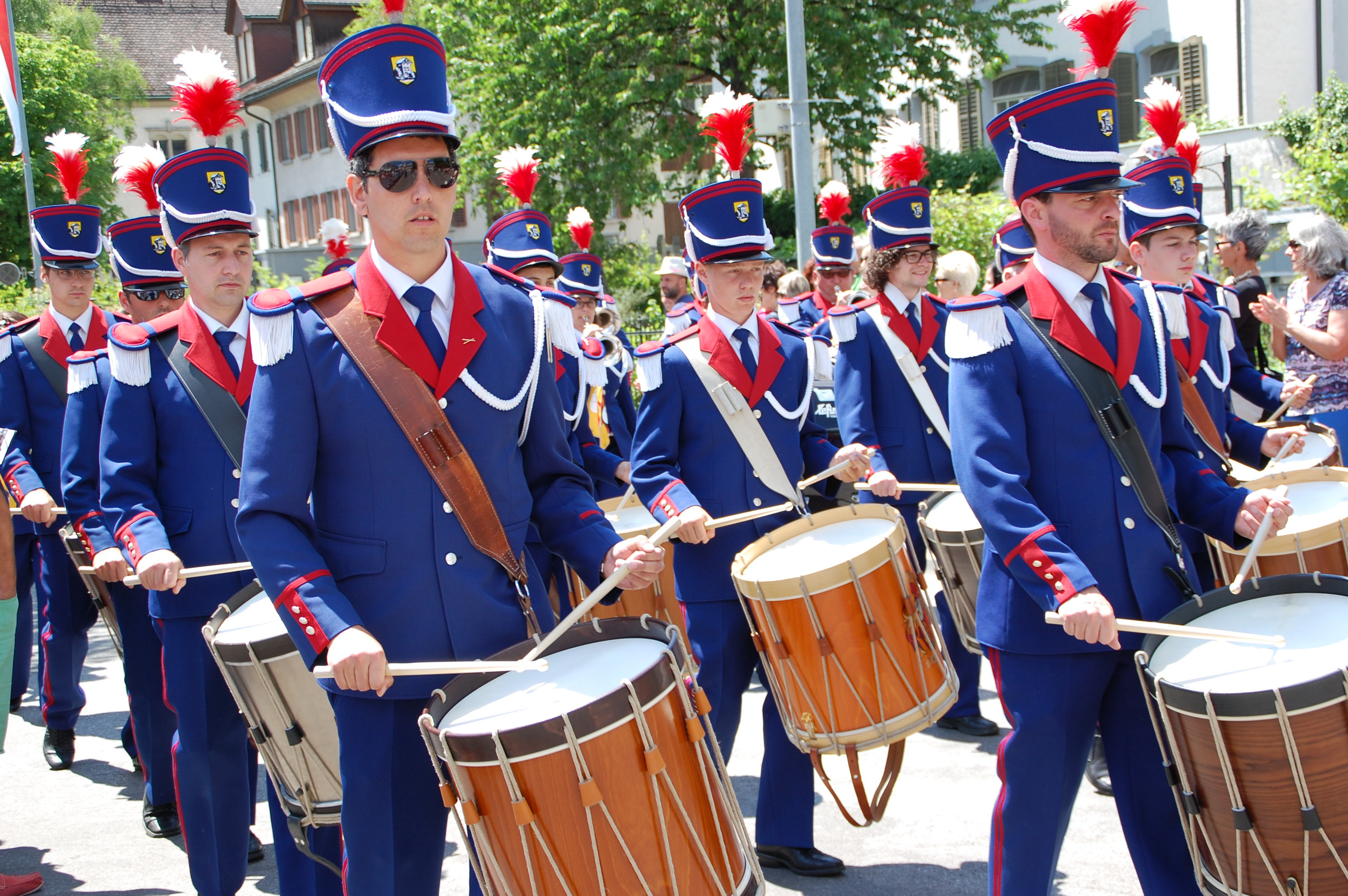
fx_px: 2357
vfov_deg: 21.5
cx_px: 674
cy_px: 448
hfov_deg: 31.9
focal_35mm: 63
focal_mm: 42
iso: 200
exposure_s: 1/200
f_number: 7.1
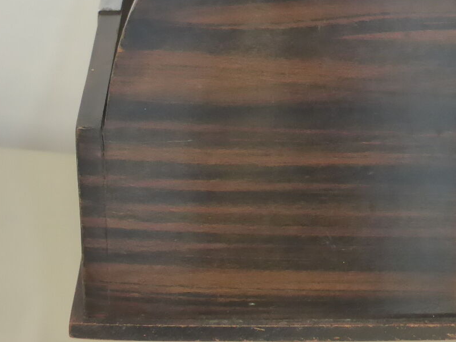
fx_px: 1818
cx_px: 293
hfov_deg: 14.3
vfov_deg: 10.6
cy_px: -22
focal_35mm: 138
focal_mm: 9.7
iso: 250
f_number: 4.6
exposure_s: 1/60
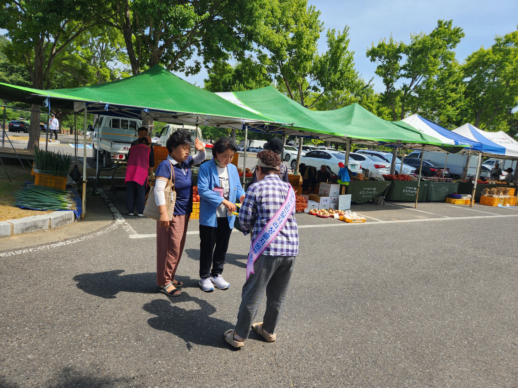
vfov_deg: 58.9
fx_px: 344
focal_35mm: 23
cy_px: 194
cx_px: 259
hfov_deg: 73.9
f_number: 1.8
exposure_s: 1/1041
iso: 20
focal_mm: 5.4
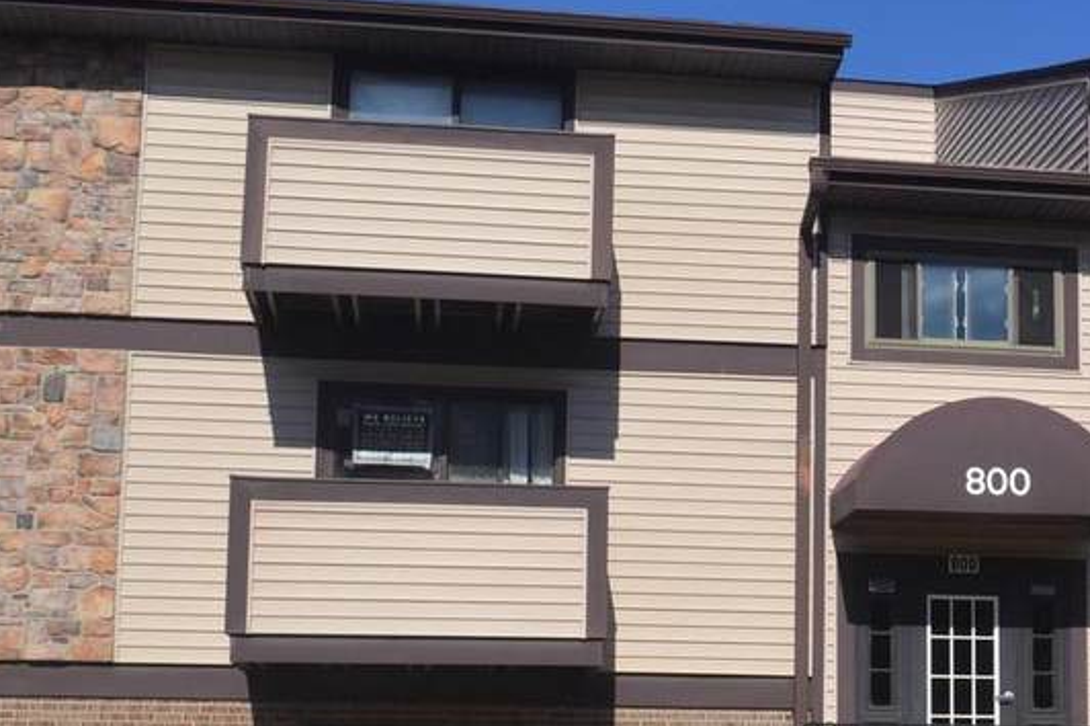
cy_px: 567
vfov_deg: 20.7
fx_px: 1967
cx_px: 869
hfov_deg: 30.3
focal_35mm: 65
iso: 100
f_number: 9
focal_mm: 18
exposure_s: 1/320
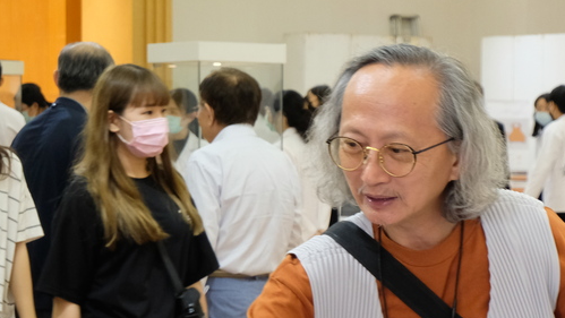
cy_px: 234
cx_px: 470
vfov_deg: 9.5
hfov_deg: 16.7
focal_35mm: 127
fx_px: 1903
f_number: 5.6
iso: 2000
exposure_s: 1/60
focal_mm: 42
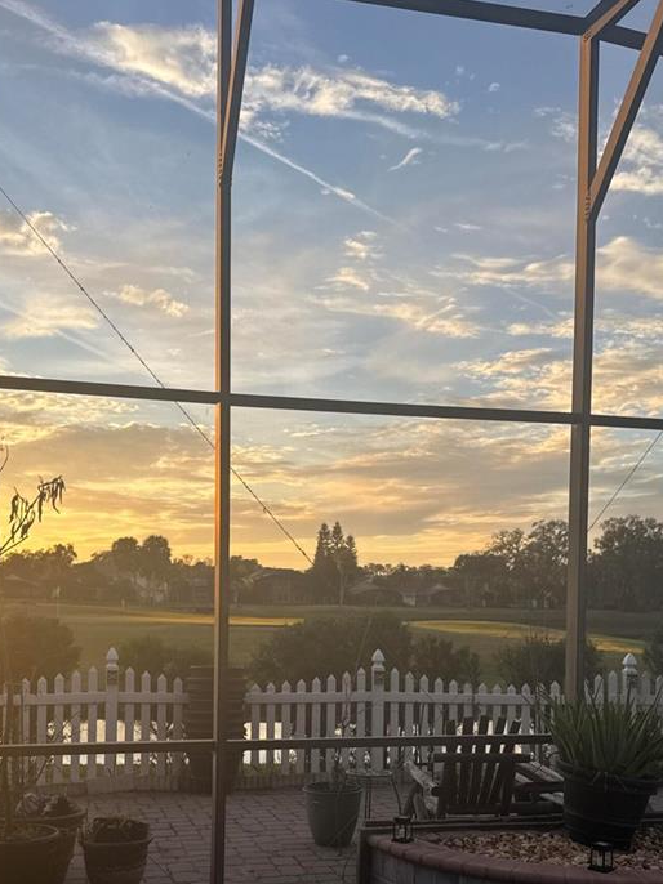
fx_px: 1073
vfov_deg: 43.8
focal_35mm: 42
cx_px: 317
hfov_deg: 34.3
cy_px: 628
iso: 80
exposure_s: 1/966
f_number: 1.78
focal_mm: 6.76
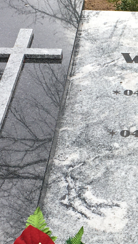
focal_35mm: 102
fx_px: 663
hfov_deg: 11.6
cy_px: 157
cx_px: 182
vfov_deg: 20.9
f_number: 2.2
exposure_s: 1/425
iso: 25
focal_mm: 4.15
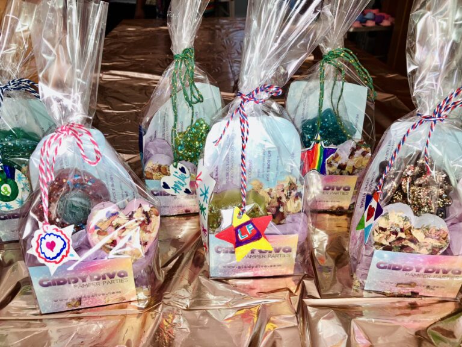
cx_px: 231
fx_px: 374
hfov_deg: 63.4
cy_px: 174
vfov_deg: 49.7
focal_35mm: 28
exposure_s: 1/36
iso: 32
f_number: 1.8
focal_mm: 3.99
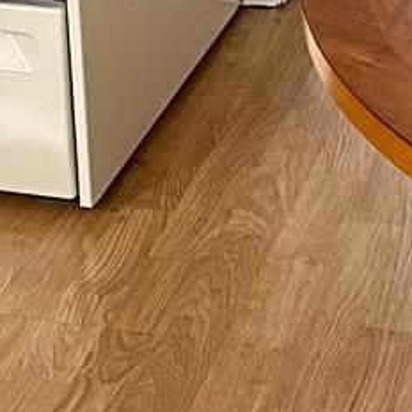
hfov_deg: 9.3
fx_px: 2518
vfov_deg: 8.5
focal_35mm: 187
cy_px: -572
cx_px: -32
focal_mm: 6.86
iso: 250
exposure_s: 1/63
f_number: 1.78
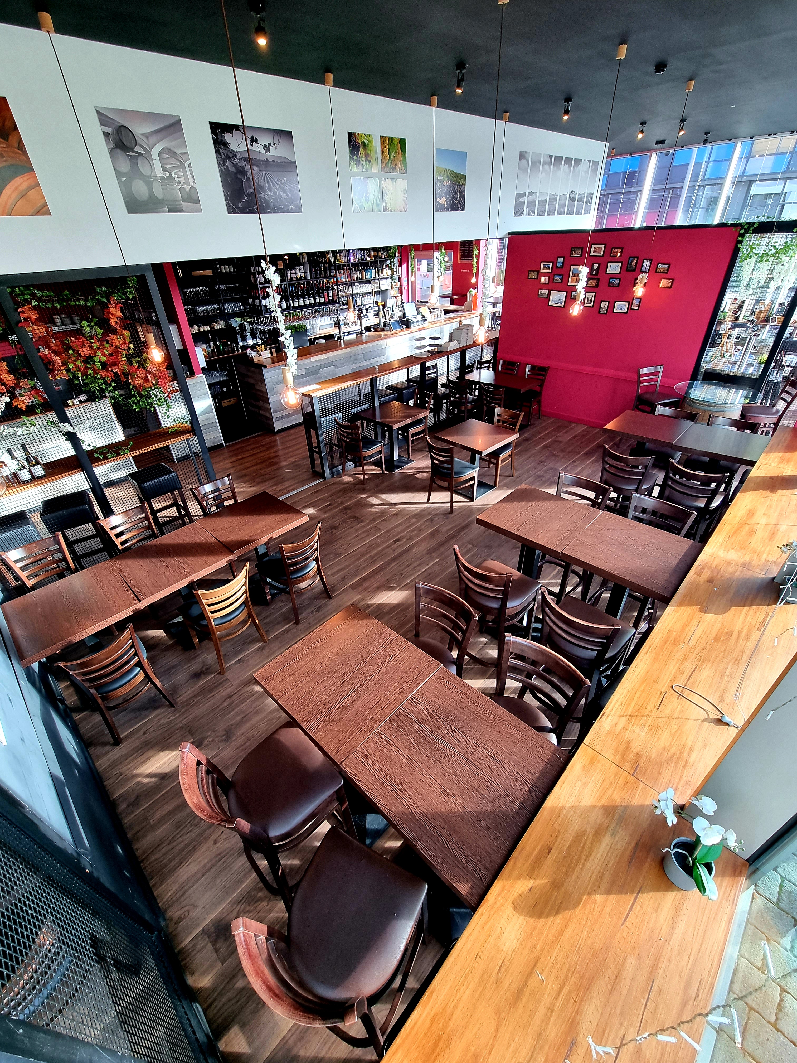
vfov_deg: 106.2
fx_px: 399
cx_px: 398
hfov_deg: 89.9
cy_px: 532
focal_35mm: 13
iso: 64
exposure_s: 1/50
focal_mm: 2.2
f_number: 2.2
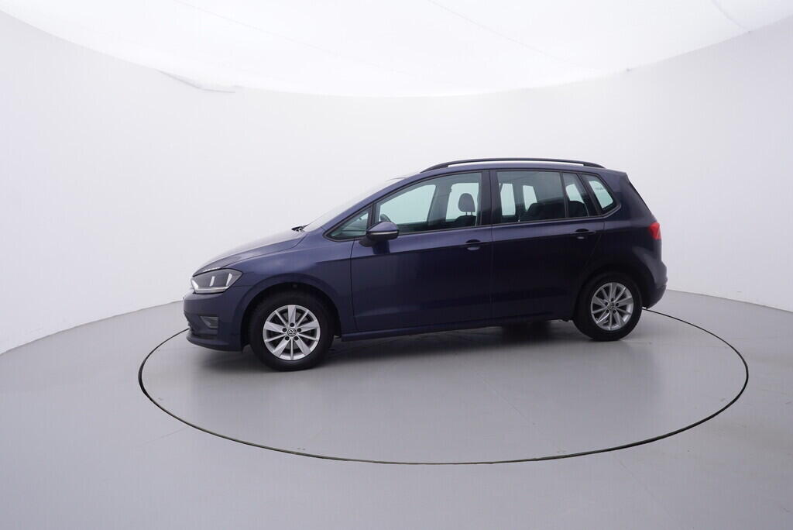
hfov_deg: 77.3
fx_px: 496
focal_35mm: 22
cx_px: 396
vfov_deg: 56.2
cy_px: 265
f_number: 5
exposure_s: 1/80
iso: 200
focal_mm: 15
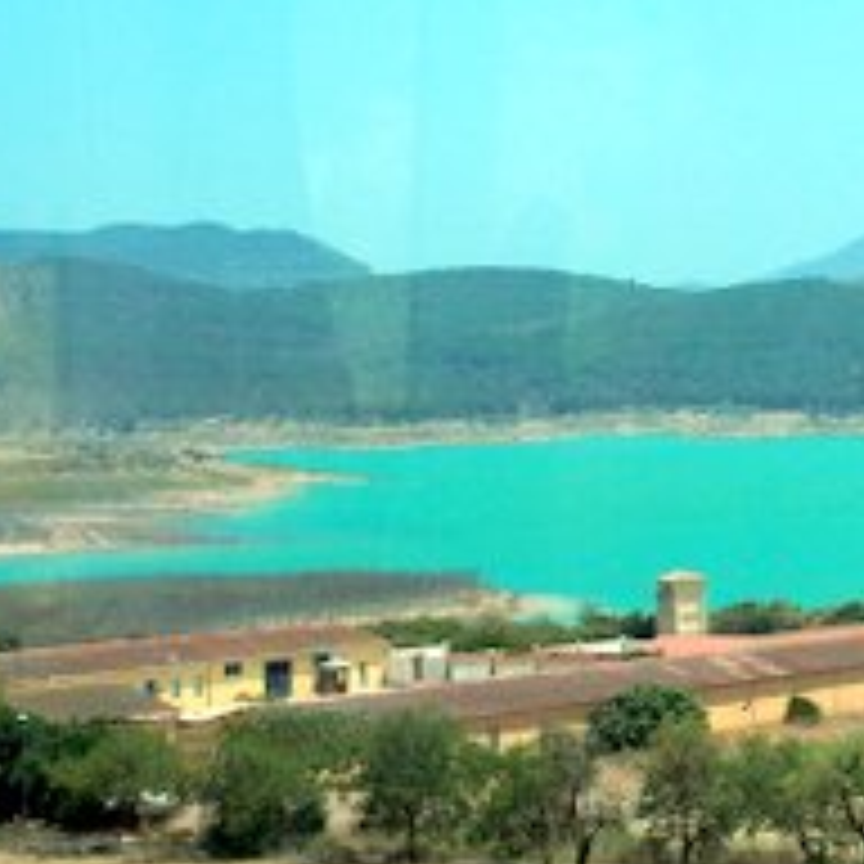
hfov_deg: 12.5
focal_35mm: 137
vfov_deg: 12.7
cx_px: 1017
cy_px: 284
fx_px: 3869
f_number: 3.5
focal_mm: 13.2
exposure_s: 1/800
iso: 100
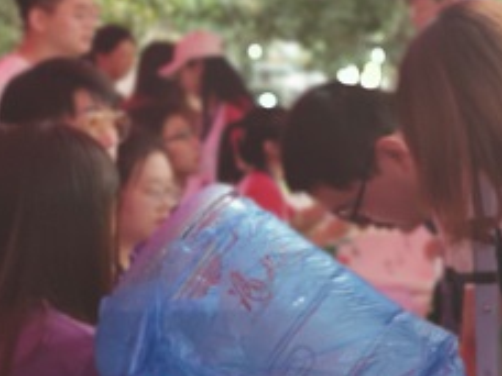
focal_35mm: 68
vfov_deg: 21.4
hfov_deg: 26.5
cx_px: 537
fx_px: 986
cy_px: 78
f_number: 2.2
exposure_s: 1/50
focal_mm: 6.22
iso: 178
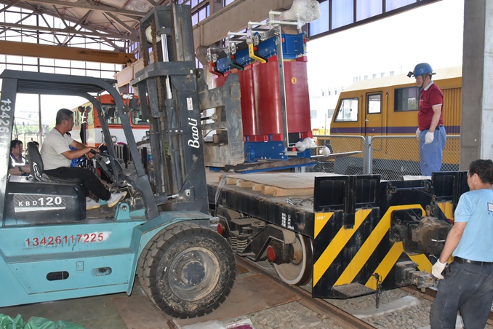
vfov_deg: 41.1
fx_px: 438
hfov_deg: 58.7
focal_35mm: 32
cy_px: 169
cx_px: 253
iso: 2000
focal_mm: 31
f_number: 11
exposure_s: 1/200
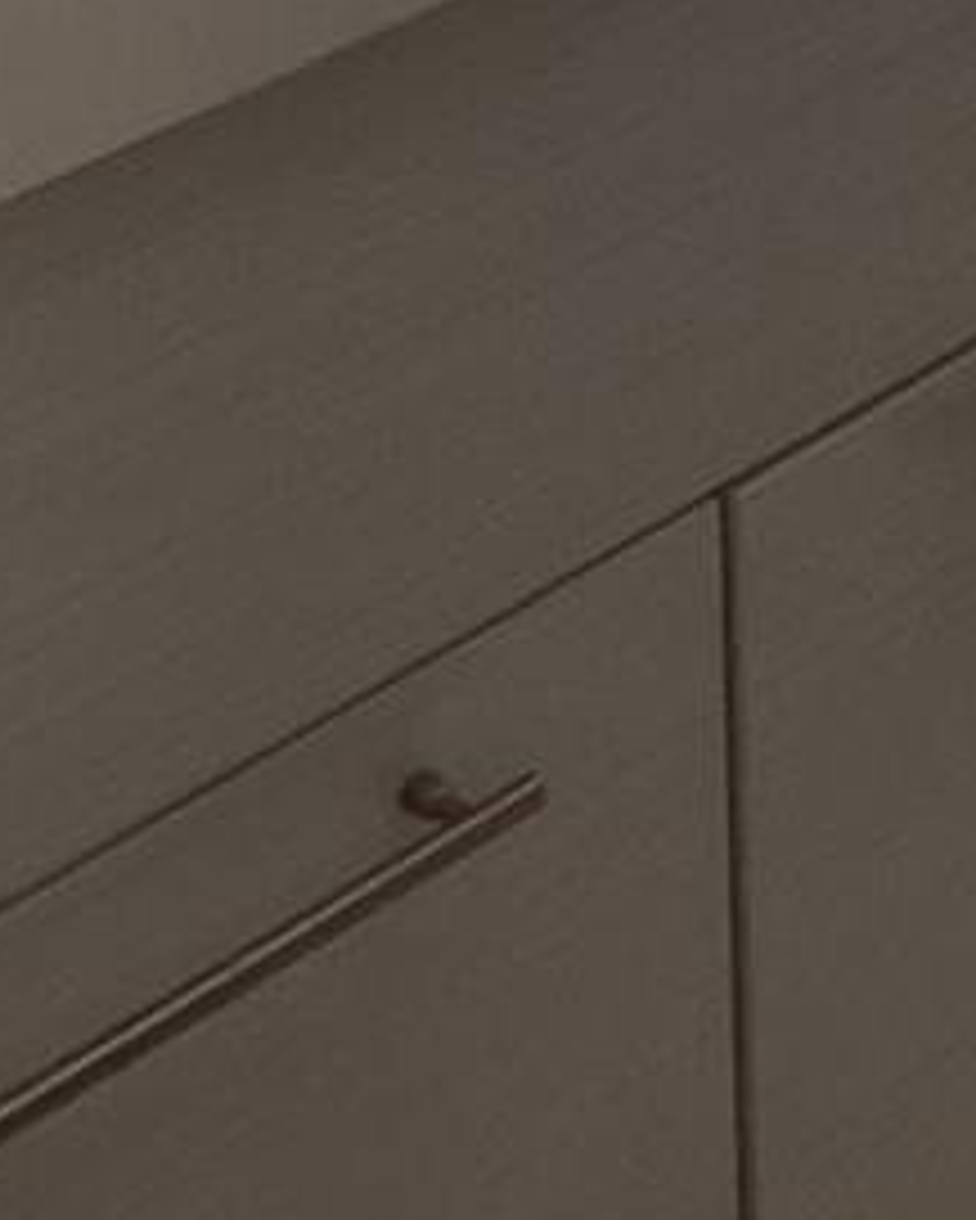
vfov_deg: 12.5
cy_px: -1301
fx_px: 4836
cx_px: 1709
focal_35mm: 134
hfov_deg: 10.8
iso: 100
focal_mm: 3.3
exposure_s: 1/100
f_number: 2.4
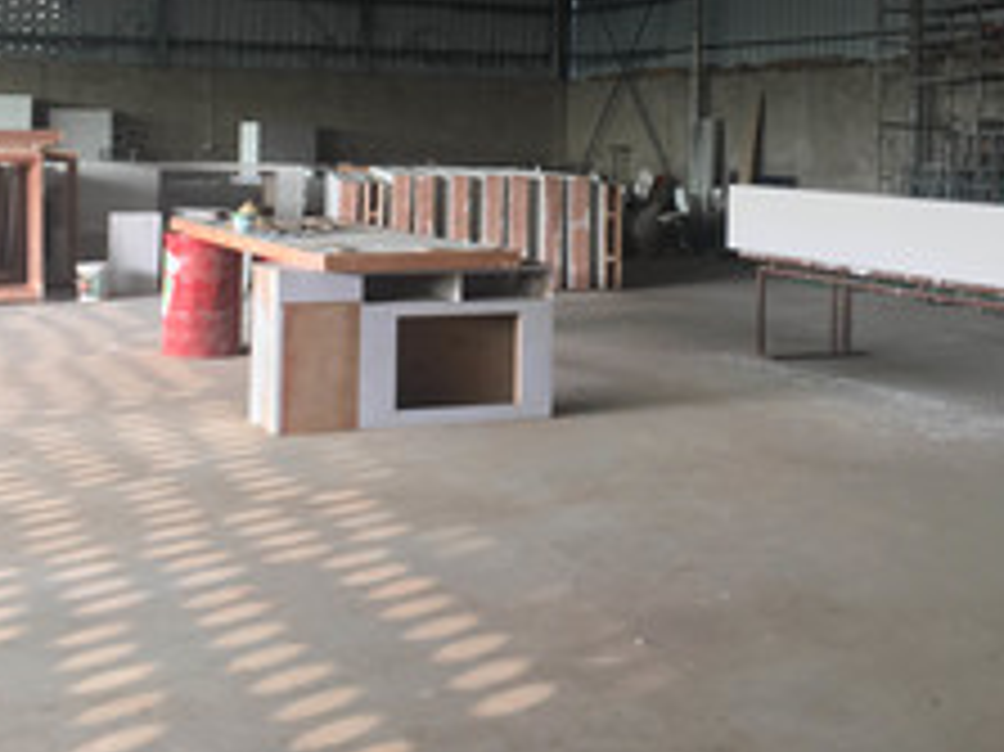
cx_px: 477
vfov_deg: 27.1
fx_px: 1507
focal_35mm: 52
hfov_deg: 36.8
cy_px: 95
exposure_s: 1/50
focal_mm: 4.15
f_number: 2.2
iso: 25
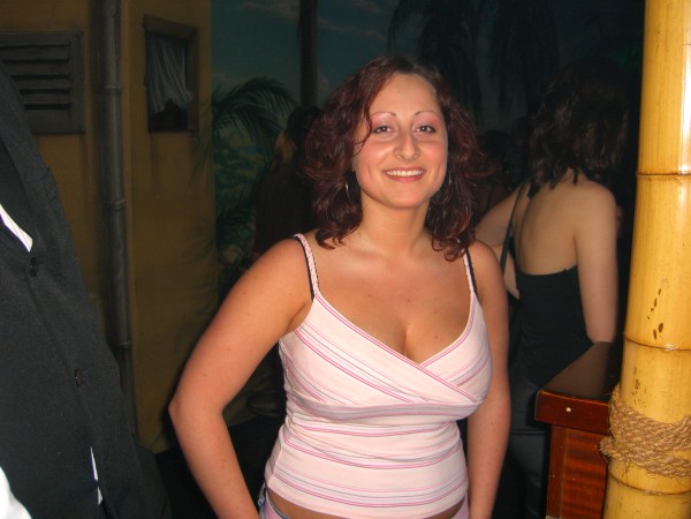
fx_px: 759
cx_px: 346
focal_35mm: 38
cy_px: 260
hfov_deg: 49.0
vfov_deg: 37.7
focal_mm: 7.9
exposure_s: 1/60
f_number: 2.8
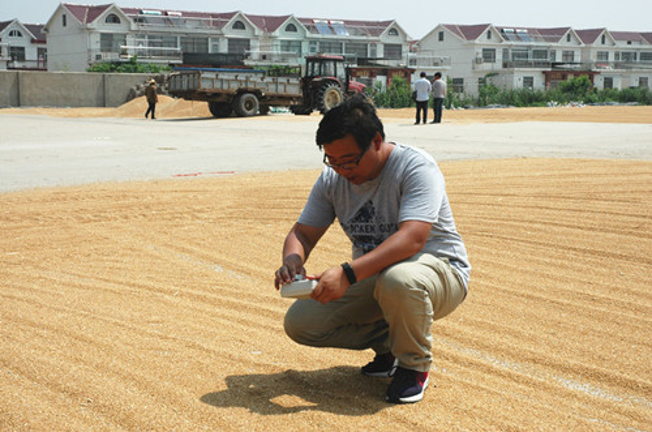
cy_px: 216
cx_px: 326
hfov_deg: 33.5
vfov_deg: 22.5
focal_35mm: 60
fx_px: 1084
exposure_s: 1/400
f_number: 10
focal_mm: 40
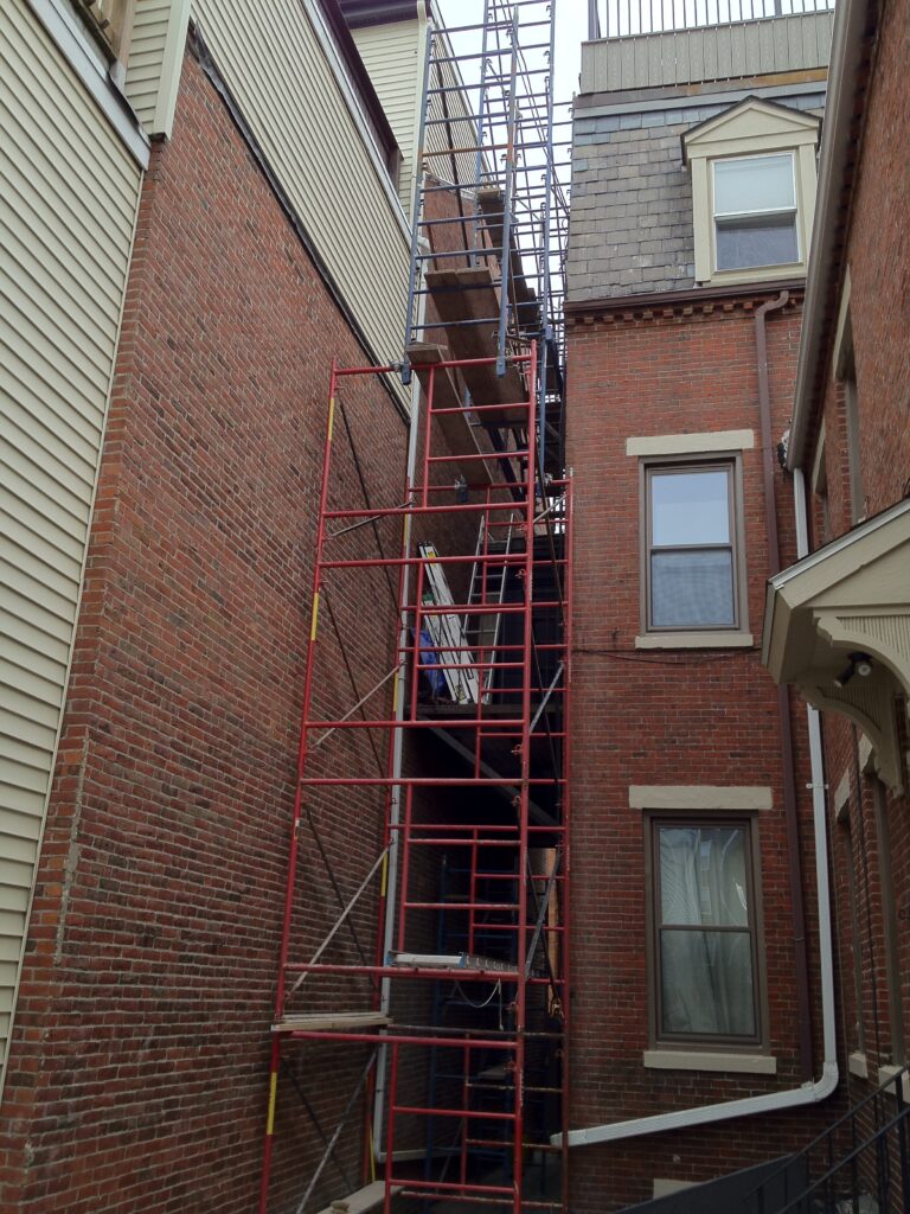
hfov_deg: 40.7
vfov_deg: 52.6
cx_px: 455
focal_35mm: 35
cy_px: 607
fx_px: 1227
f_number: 2.4
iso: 64
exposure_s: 1/120
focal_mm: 4.28
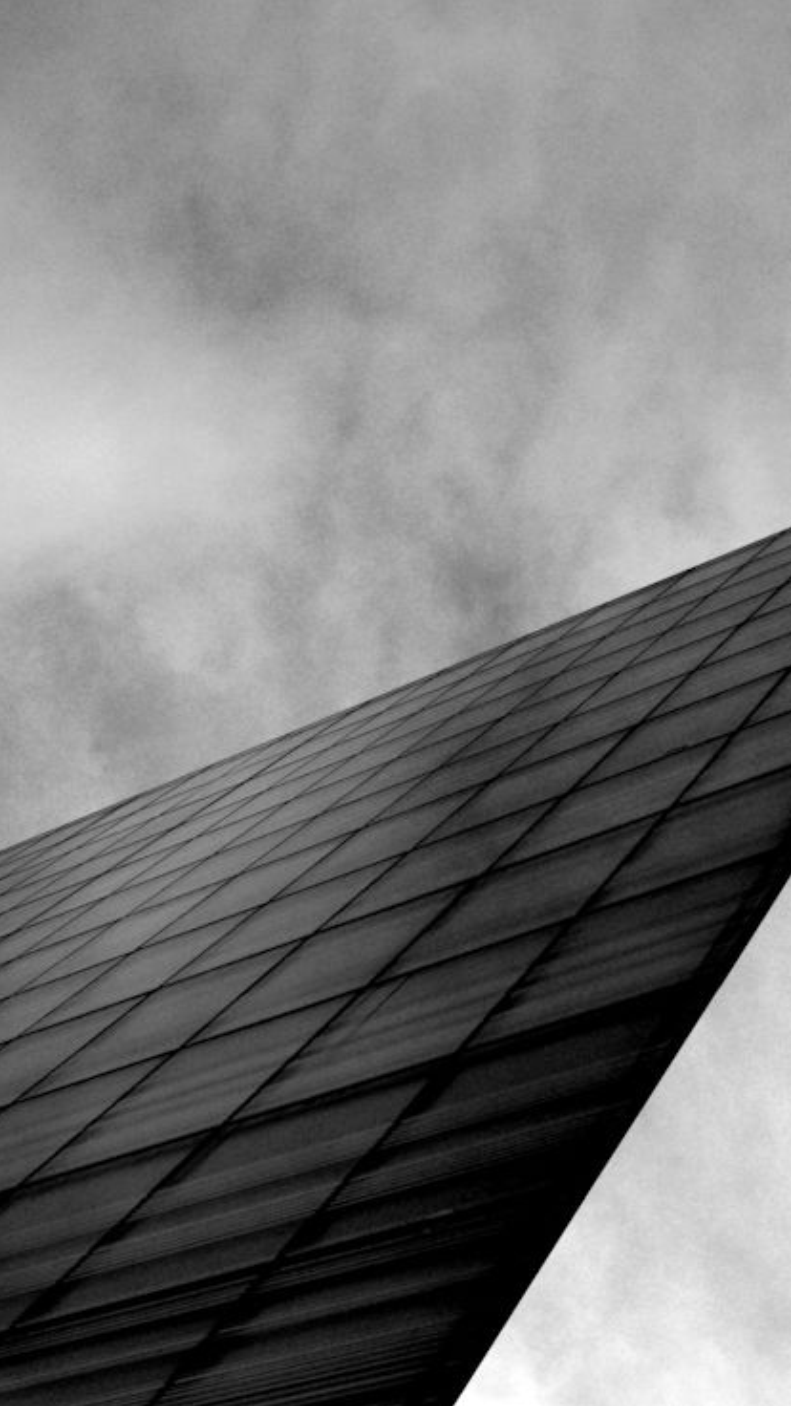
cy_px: 696
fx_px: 1902
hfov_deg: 23.4
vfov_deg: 40.6
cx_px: 529
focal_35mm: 51
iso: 500
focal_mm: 32
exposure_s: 1/8000
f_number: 4
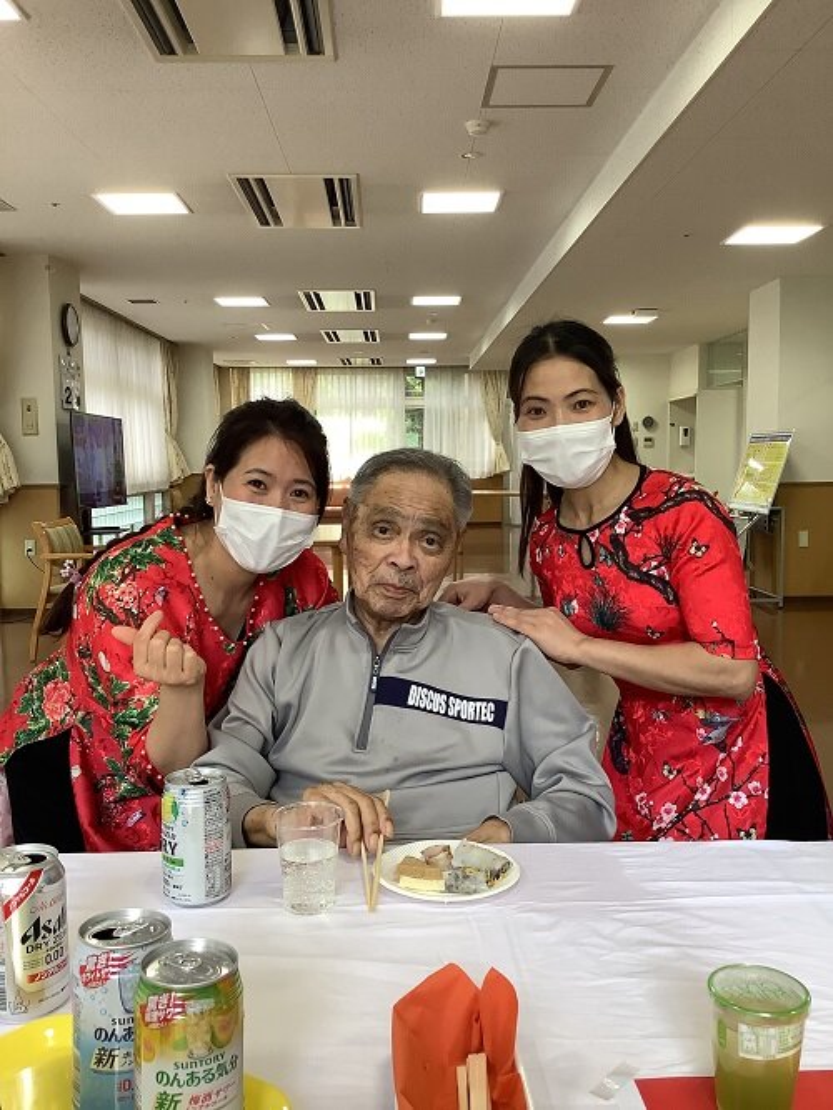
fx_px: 994
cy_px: 555
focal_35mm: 31
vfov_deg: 58.3
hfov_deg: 45.5
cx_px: 416
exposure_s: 1/120
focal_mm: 3.3
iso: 100
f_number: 2.4
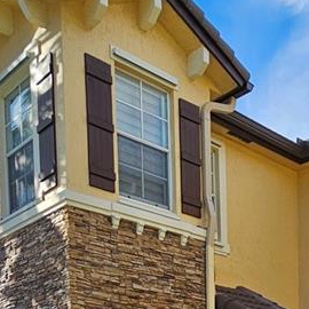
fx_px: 515
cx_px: 206
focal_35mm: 51
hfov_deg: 33.1
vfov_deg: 26.1
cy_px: 443
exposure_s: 1/1610
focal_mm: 2.2
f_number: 2.2
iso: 50
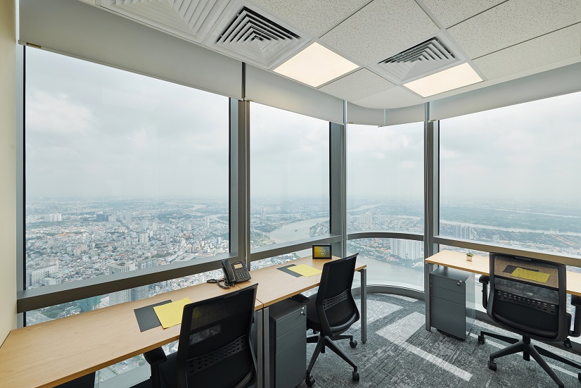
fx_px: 226
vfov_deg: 81.2
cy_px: 194
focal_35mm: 14
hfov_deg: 104.2
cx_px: 290
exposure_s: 1/125
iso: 200
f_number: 8
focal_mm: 14
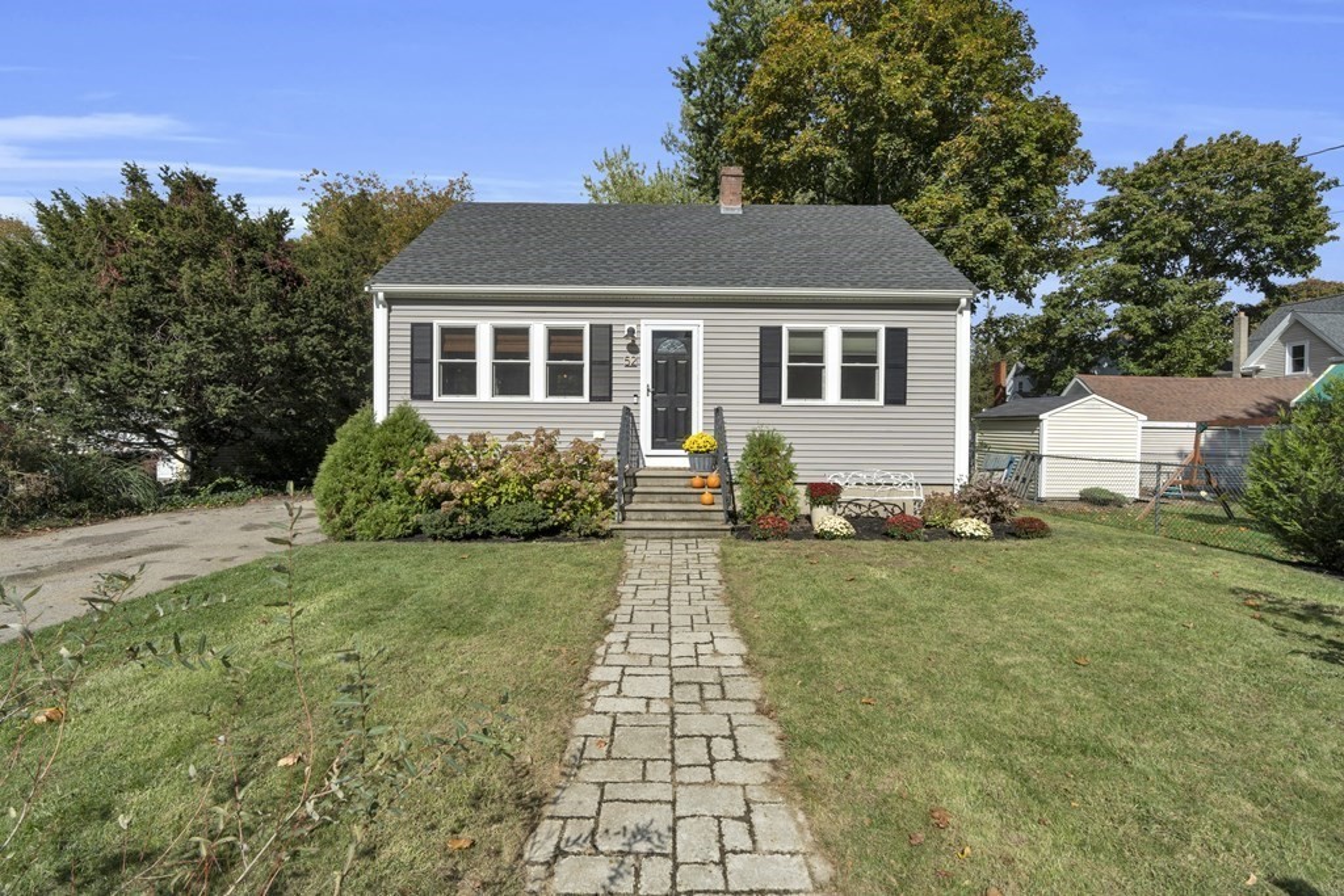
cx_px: 672
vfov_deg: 73.8
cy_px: 448
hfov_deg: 96.7
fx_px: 597
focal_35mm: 16
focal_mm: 16
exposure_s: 1/320
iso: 320
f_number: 11
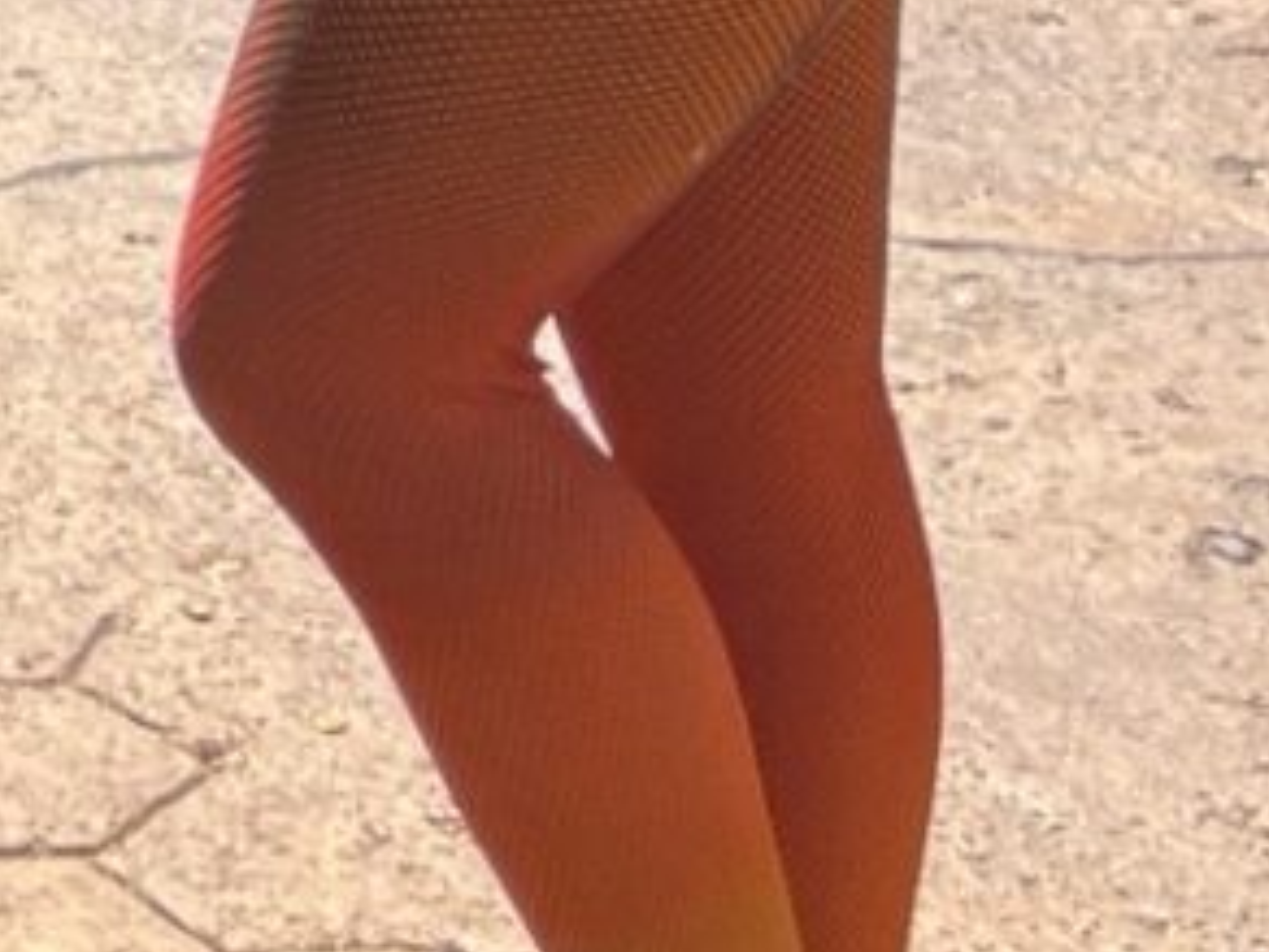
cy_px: -1469
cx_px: -1121
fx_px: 6269
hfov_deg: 10.7
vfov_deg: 7.9
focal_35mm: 171
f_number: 1.5
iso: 50
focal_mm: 5.7
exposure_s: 1/1431
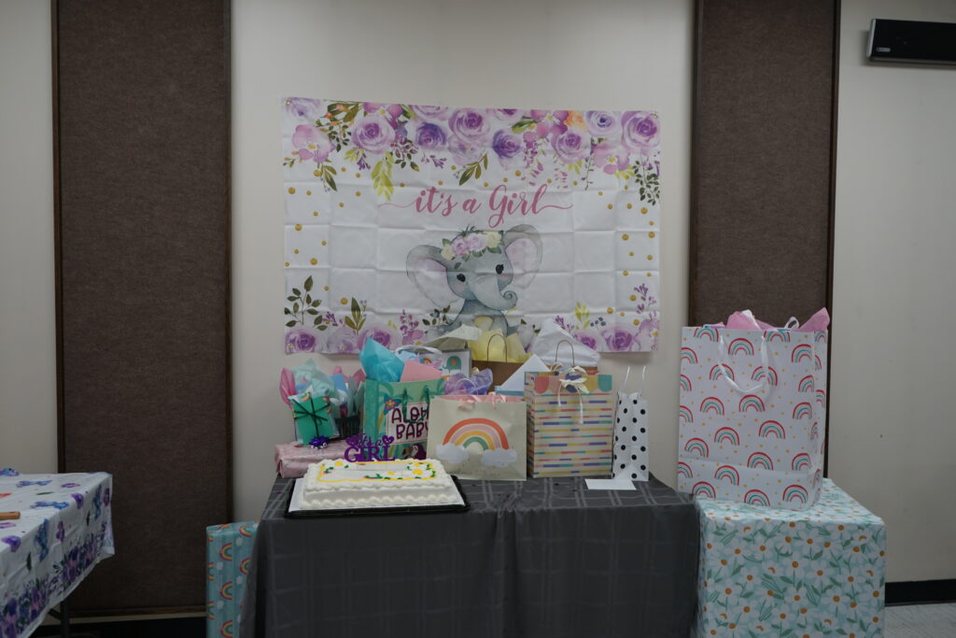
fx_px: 770
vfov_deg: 45.0
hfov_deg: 63.7
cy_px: 319
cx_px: 478
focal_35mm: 29
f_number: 4
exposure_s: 1/160
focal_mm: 29
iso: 400
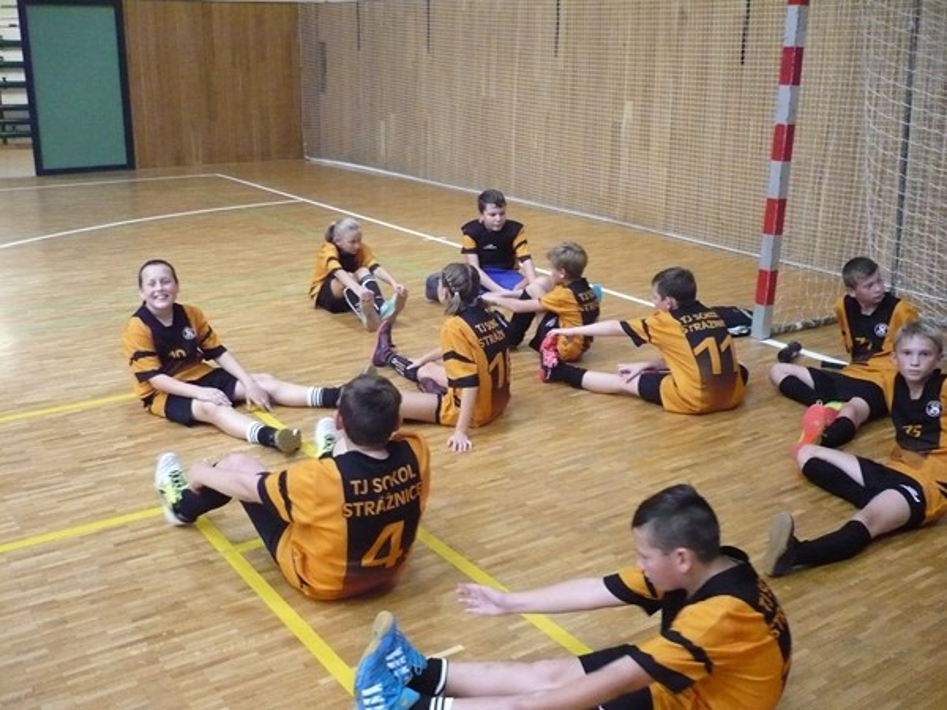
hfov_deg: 52.6
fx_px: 958
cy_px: 355
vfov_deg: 40.7
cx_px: 474
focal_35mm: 35
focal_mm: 5.8
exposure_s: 1/60
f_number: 2.8
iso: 800
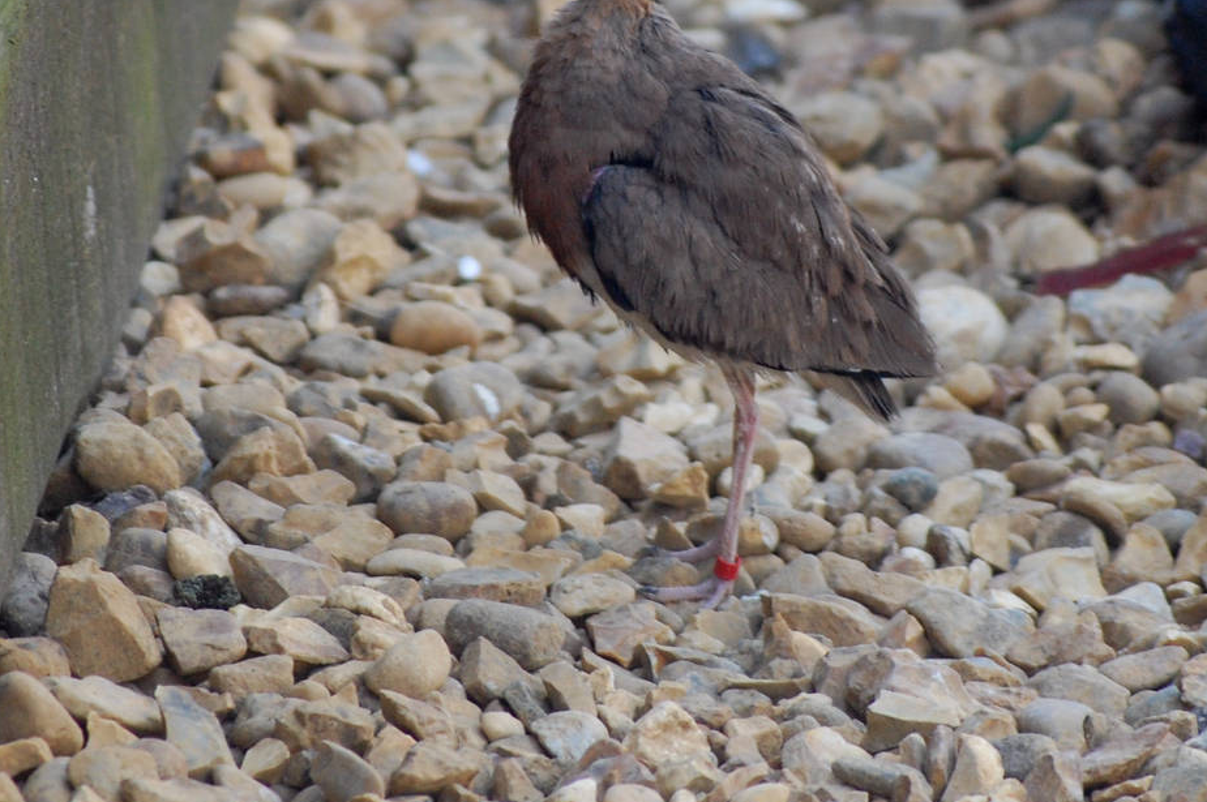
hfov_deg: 4.0
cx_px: 624
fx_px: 17385
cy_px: 138
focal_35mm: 519
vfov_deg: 2.6
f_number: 5.6
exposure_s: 1/125
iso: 800
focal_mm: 200
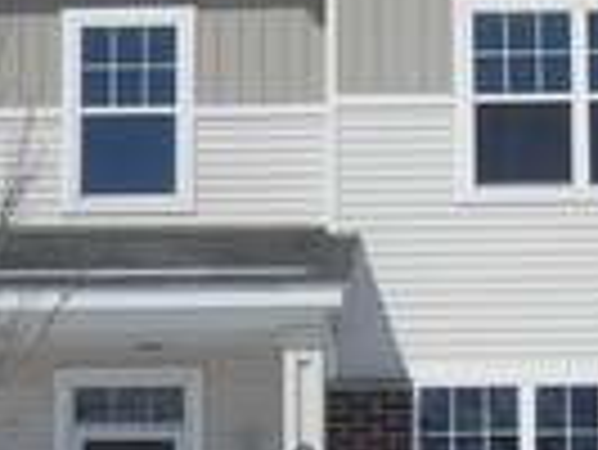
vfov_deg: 8.3
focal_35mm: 179
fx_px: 3095
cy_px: 297
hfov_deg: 11.0
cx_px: 436
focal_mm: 11.8
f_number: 9.9
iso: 80
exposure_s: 1/350
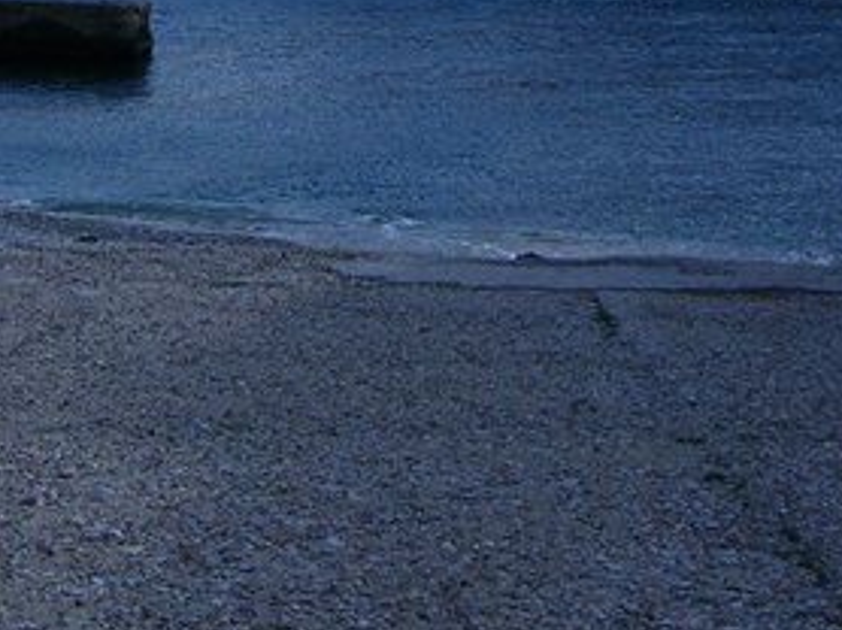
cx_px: 482
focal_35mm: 98
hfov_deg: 20.0
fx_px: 2382
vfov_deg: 14.4
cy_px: -224
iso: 50
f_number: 4.9
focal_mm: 5.7
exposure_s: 1/525
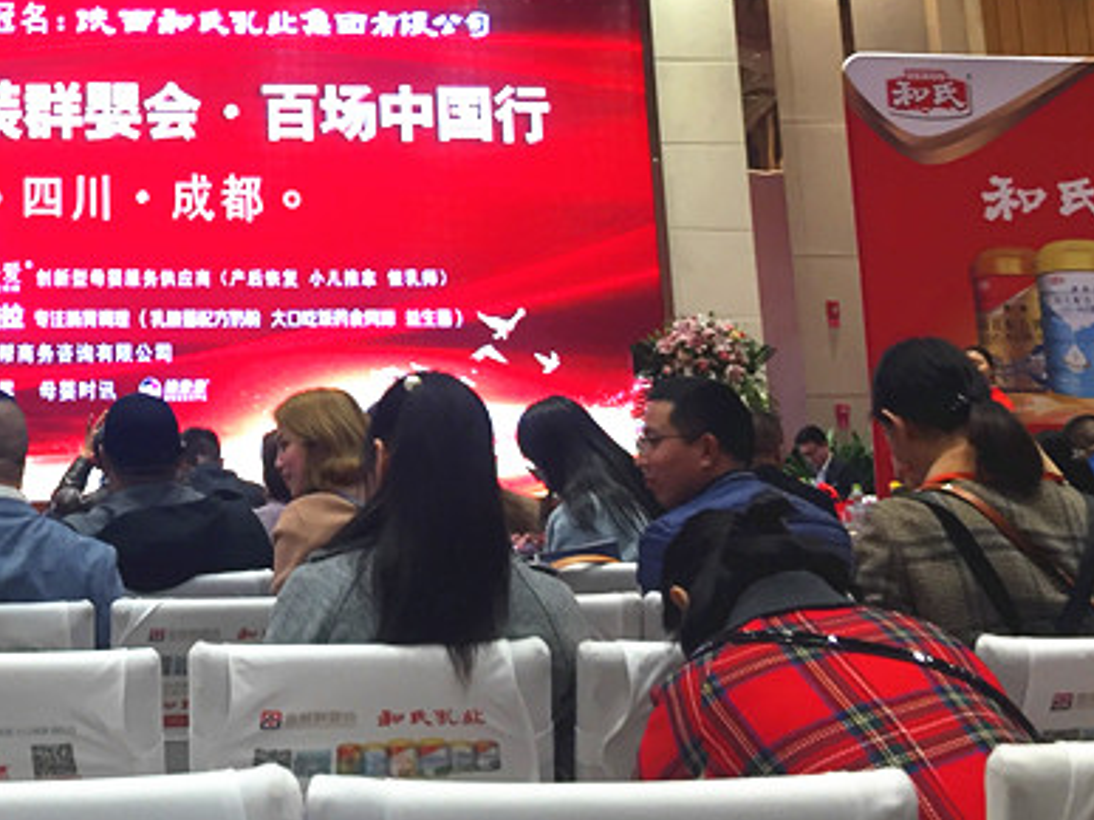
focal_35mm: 60
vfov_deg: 23.6
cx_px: 82
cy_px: 40
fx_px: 1896
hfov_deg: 30.6
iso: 80
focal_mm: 4.15
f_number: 2.2
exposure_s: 1/33
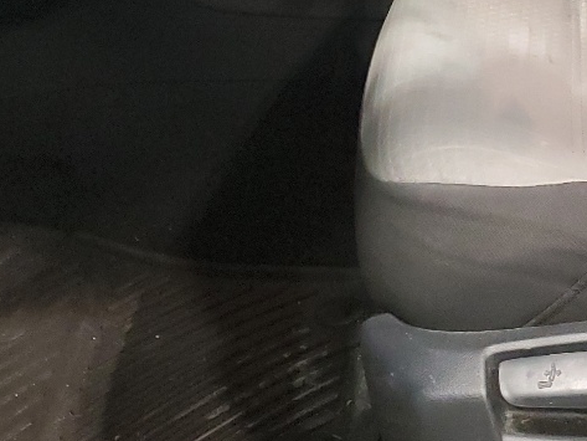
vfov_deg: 15.8
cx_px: 612
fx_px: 1493
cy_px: -150
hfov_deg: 21.3
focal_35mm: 88
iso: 377
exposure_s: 1/60.2
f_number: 1.5
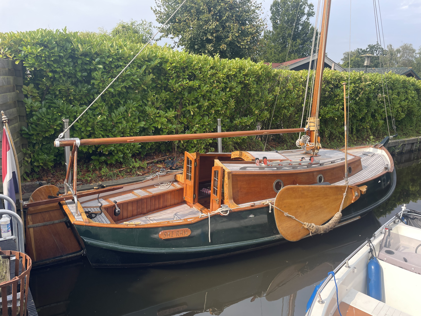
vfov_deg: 53.1
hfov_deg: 67.3
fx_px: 316
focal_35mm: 26
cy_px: 158
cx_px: 210
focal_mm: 4.2
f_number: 1.6
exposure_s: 1/690
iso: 32
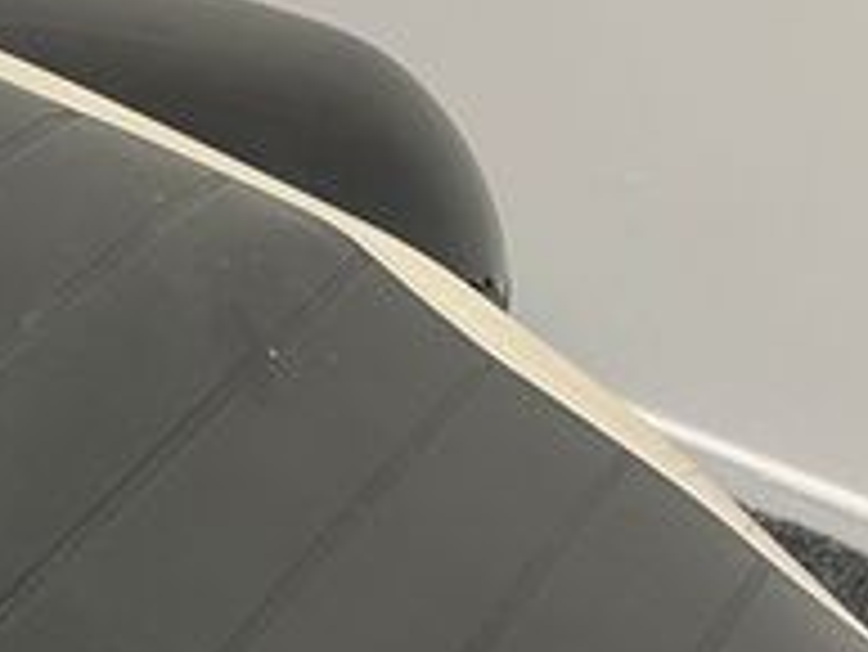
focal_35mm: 86
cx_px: -22
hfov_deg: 21.8
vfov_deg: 16.9
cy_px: 598
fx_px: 2158
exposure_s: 1/50
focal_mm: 5.1
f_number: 1.6
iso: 80
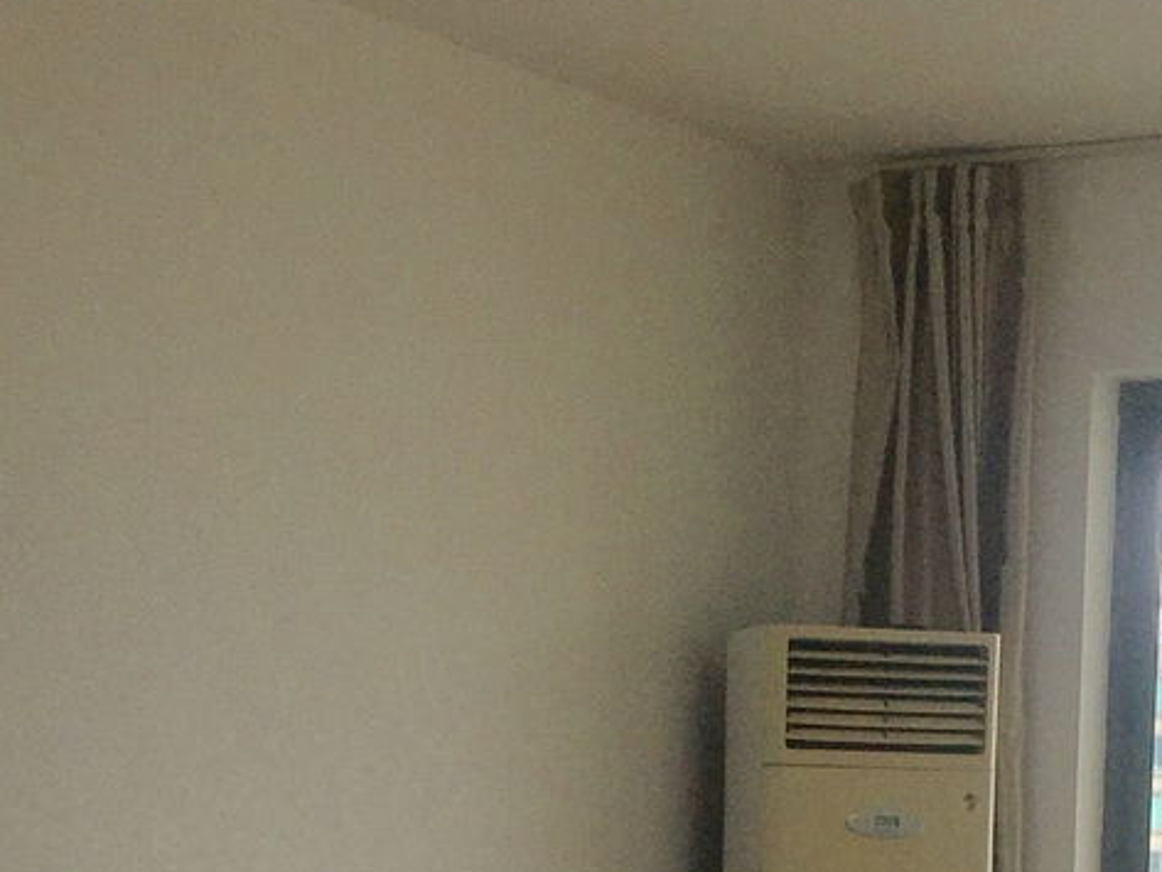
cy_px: 1358
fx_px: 3291
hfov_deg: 20.0
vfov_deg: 14.0
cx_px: 649
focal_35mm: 98
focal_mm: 4.15
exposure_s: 1/314
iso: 32
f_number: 2.2
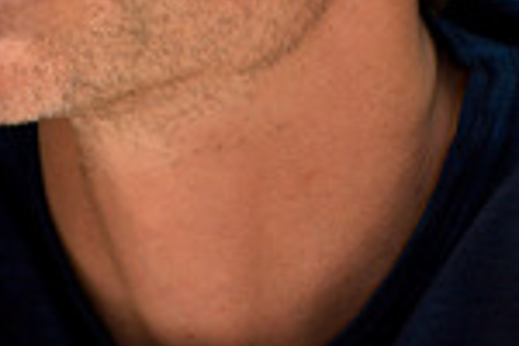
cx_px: 126
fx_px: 5939
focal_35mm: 412
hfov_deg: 5.0
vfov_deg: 3.3
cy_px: -128
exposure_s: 1/60
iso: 2000
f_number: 5.6
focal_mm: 155
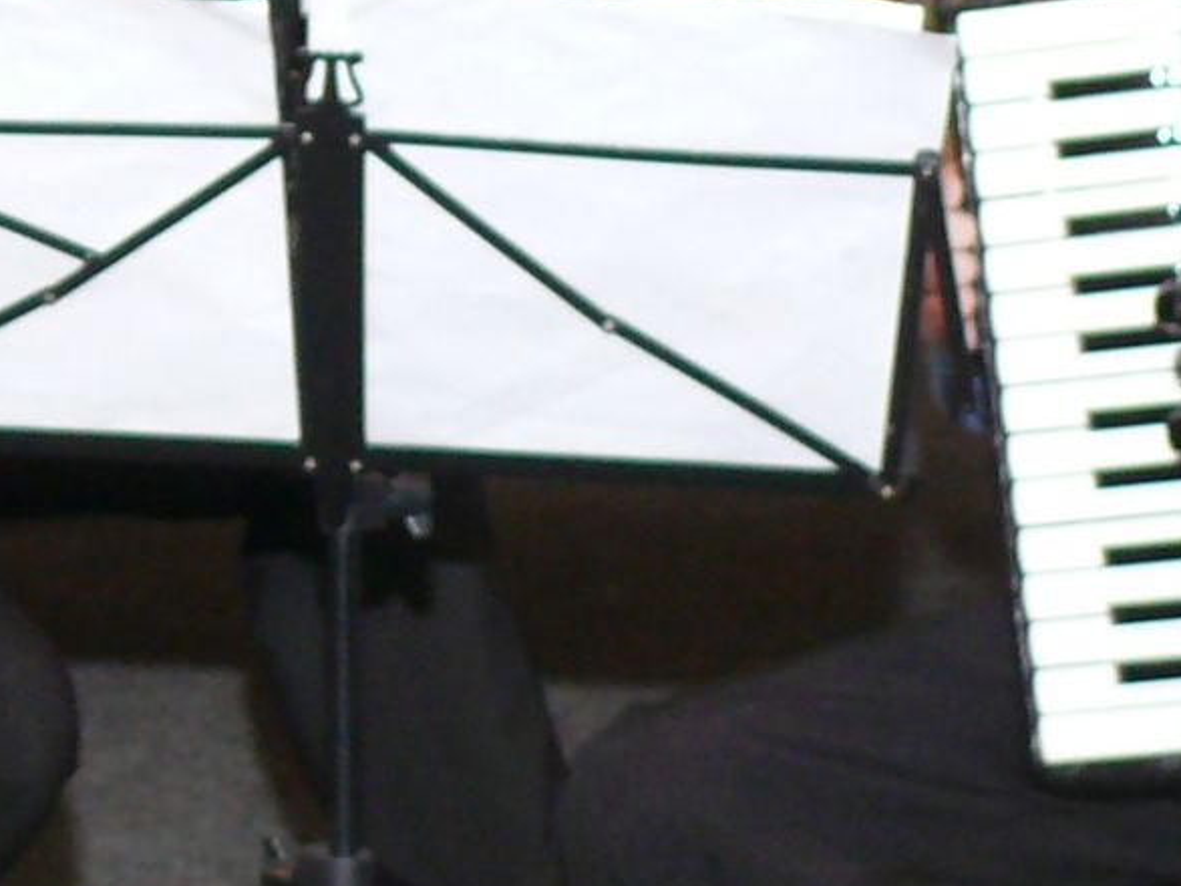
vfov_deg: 7.0
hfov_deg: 9.3
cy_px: 40
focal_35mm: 213
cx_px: 414
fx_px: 7265
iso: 200
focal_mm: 10.2
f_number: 3.2
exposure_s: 1/30
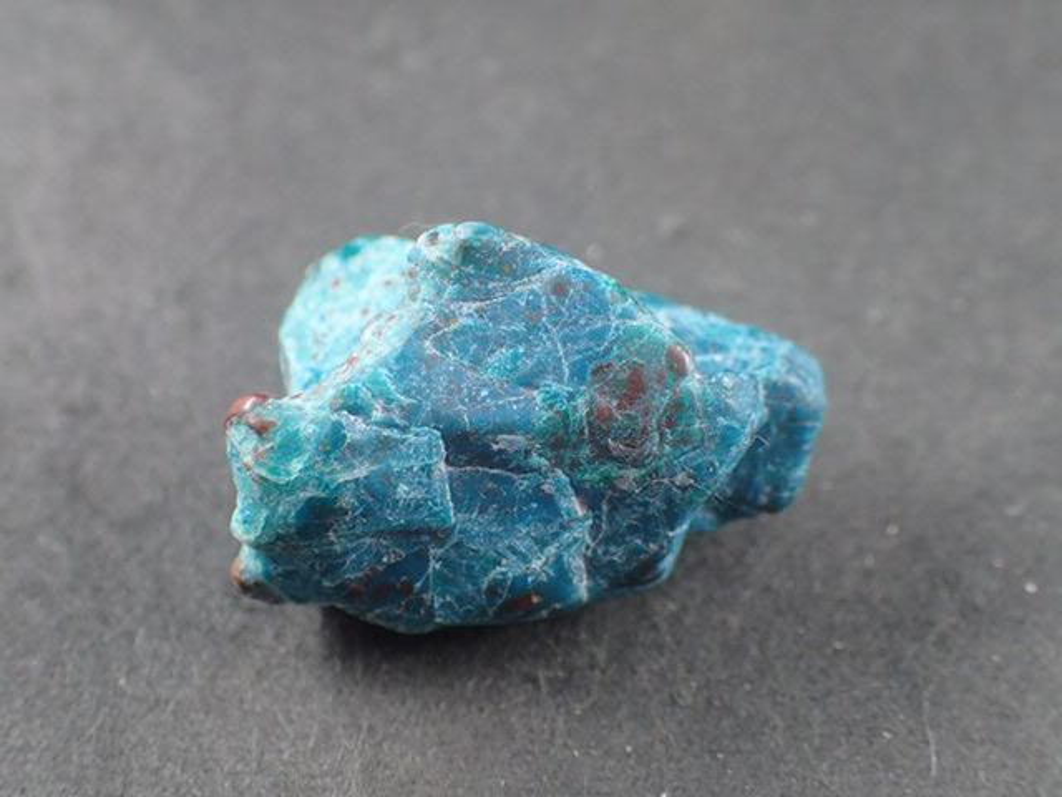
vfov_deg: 31.5
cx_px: 531
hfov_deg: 41.2
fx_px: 1411
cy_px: 398
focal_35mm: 46
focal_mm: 8.41
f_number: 3.1
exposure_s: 1/200
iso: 320
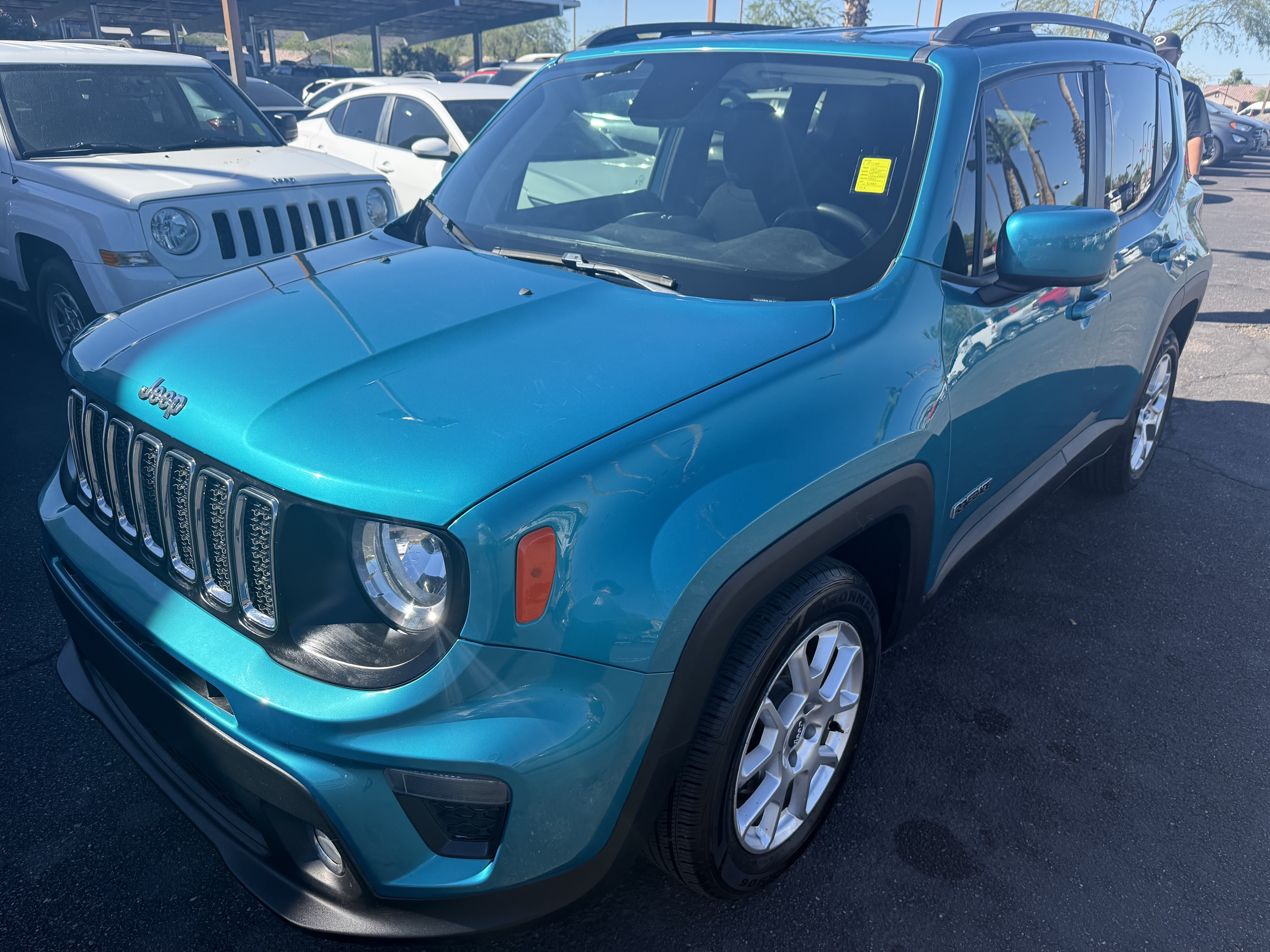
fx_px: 881
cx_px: 635
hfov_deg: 71.6
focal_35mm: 24
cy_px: 476
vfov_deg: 56.8
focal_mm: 6.76
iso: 100
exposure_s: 1/2232
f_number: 1.78
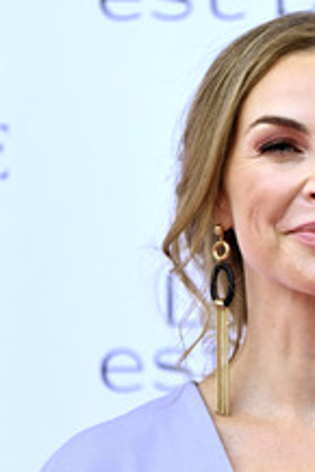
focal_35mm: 197
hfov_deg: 7.0
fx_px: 2581
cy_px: 307
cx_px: 316
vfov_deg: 10.4
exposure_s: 1/1000
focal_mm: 95
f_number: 2.8
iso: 1000
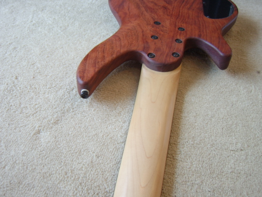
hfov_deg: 58.4
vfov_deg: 45.4
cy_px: 98
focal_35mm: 31
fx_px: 235
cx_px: 131
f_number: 2.7
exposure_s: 1/9
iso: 100
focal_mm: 8.13
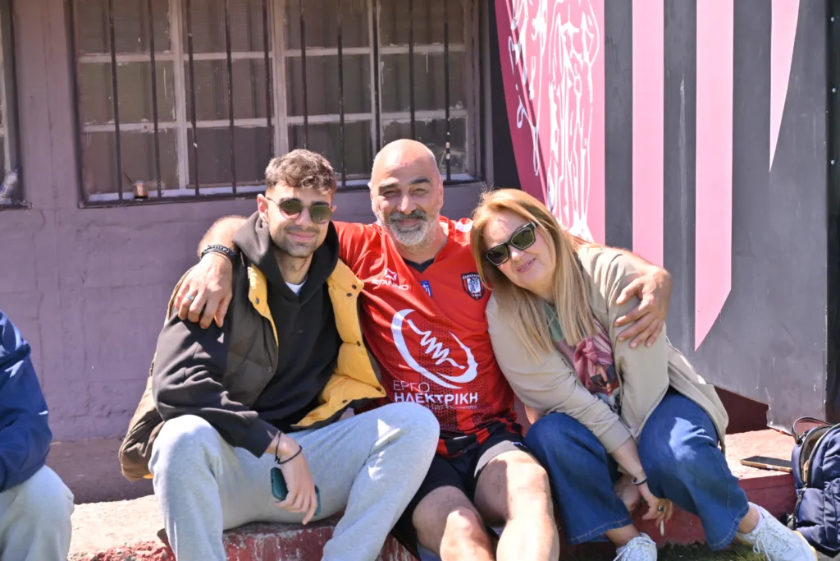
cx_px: 420
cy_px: 280
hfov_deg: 28.8
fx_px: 1633
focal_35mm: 70
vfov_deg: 19.5
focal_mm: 70
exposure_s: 1/640
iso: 400
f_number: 6.3
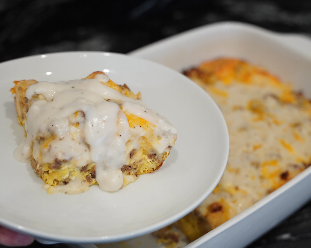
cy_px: 124
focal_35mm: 70
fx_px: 642
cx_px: 177
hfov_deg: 27.2
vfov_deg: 21.9
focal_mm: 41.1
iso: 640
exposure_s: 1/100
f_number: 2.8
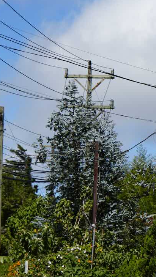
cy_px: 142
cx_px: 156
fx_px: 1455
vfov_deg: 10.9
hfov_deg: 6.1
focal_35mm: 198
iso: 100
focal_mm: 69
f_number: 5.6
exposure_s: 1/1000
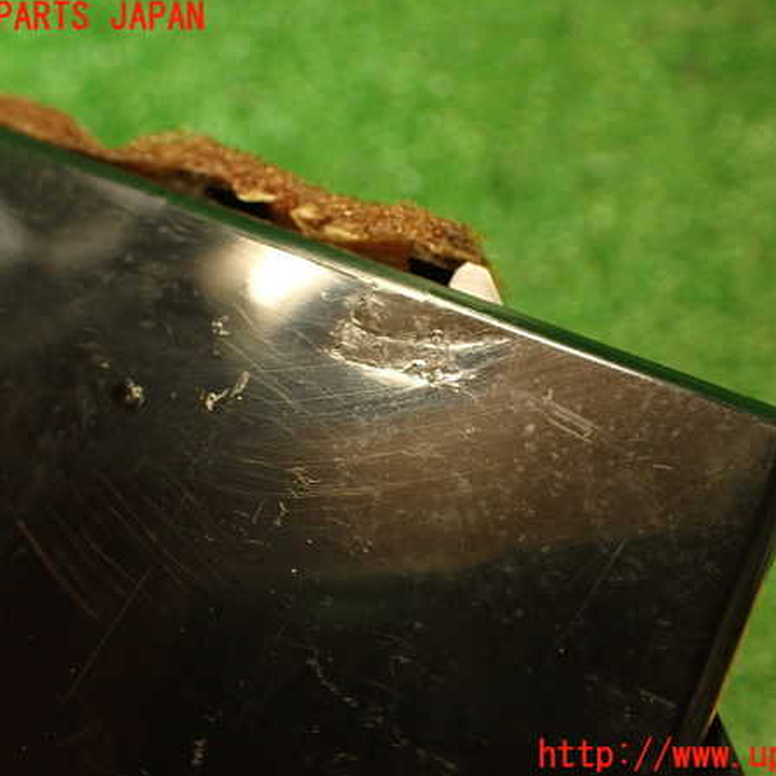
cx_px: 410
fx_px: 964
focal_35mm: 38
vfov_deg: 43.9
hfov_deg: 43.8
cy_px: 387
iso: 400
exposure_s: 1/30
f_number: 2.4
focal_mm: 5.79
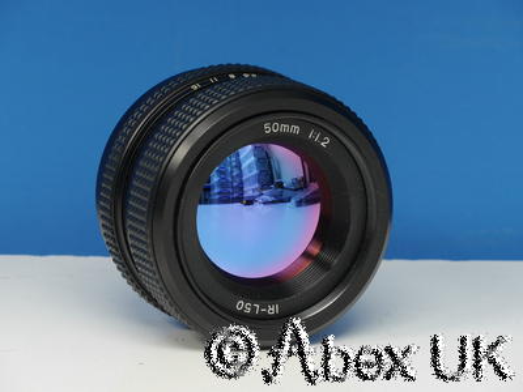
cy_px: 196
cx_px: 262
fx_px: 4230
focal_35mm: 280
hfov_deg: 7.1
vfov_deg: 5.3
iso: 400
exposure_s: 1/5
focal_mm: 140
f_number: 11
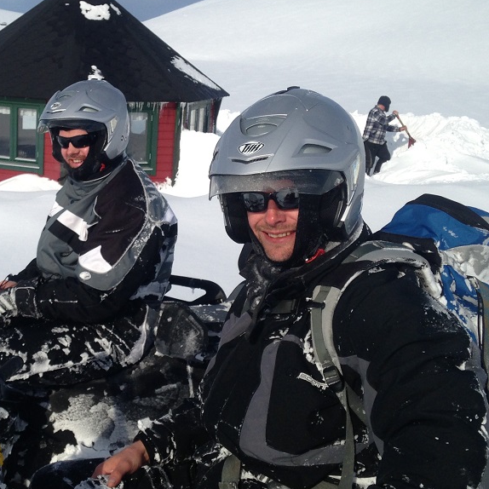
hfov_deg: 27.9
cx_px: 147
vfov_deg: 28.1
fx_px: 975
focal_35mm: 61
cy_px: 221
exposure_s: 1/3195
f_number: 2.4
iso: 50
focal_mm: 4.13
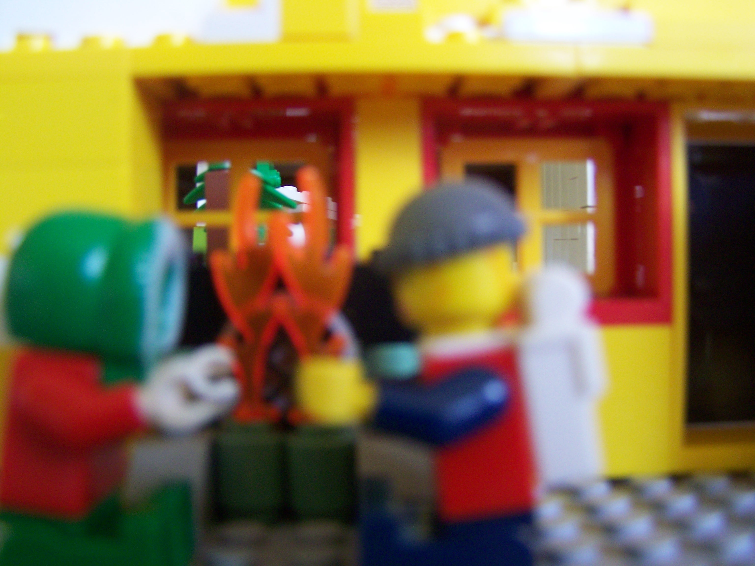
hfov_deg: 49.0
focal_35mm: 38
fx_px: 829
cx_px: 378
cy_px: 283
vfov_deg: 37.7
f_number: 2.8
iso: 160
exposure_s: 1/13
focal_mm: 6.3
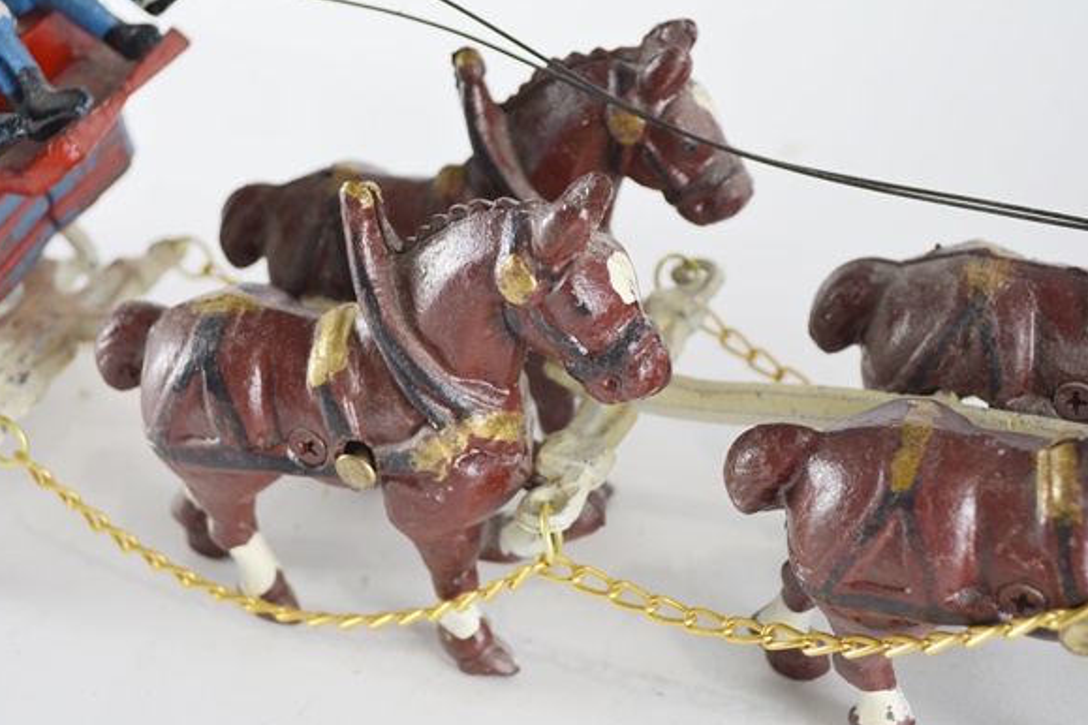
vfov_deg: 24.2
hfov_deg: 35.6
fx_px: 1692
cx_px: 539
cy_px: 370
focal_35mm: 56
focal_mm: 36
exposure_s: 1/100
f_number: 5.3
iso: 400
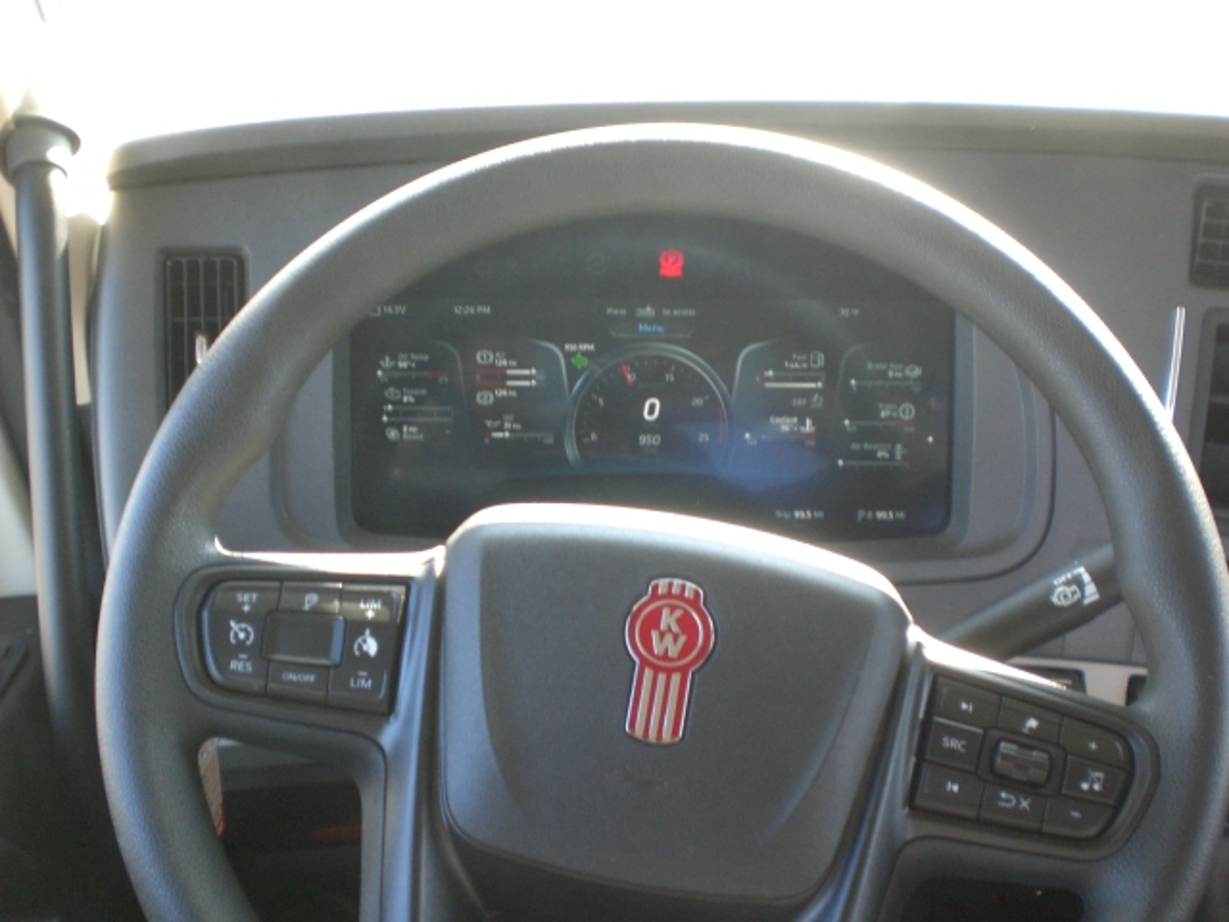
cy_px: 461
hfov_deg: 49.0
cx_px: 614
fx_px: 1349
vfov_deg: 37.7
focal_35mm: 38
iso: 200
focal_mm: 6.3
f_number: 3.1
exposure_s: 1/80
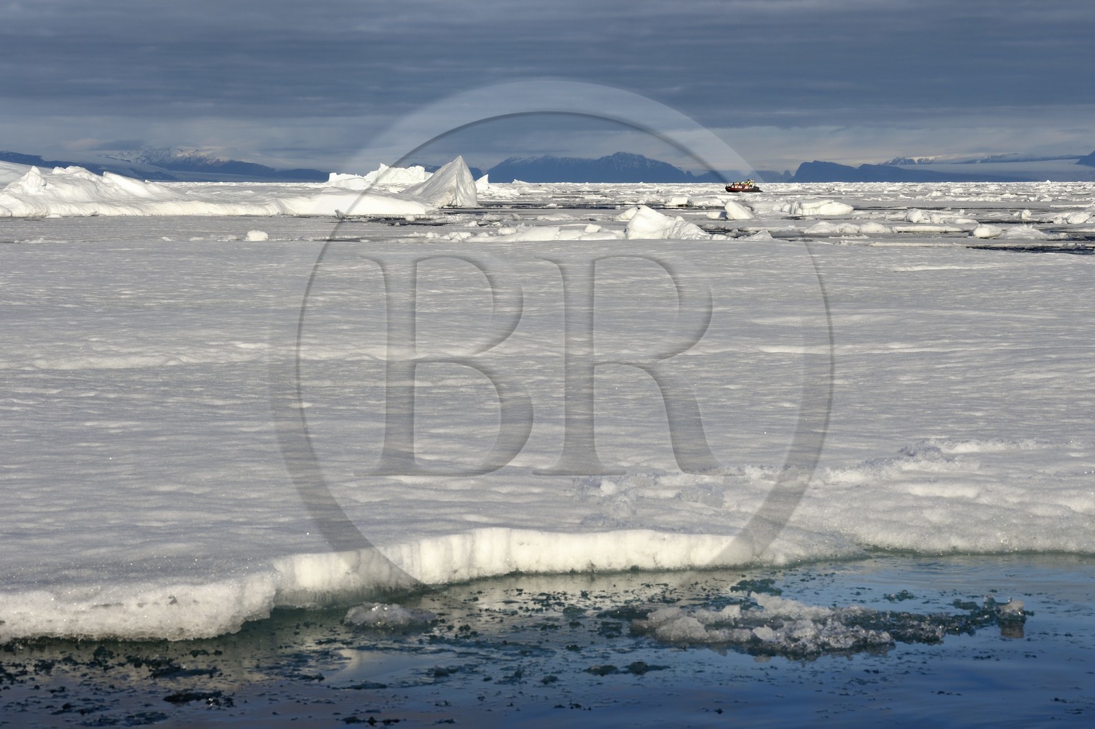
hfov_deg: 21.5
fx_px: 2889
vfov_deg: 14.4
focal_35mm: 95
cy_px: 364
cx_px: 548
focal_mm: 95
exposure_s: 1/250
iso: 200
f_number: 16
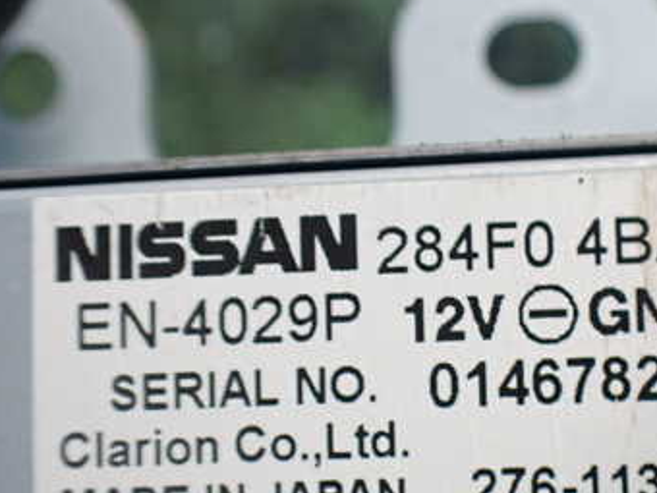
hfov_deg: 35.8
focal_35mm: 53
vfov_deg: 27.4
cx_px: 446
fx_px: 1006
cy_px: 327
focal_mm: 5.4
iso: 800
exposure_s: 1/80
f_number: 2.3
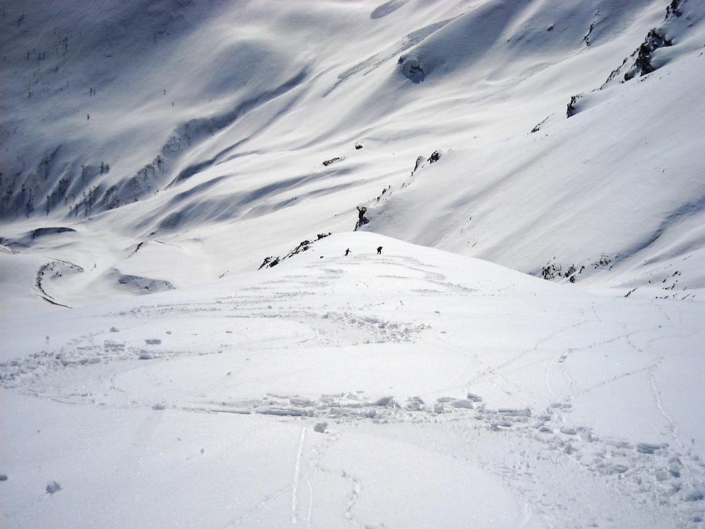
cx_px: 352
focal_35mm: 54
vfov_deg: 27.0
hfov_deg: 35.5
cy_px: 264
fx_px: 1100
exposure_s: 1/1500
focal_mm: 8.85
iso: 64
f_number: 6.6
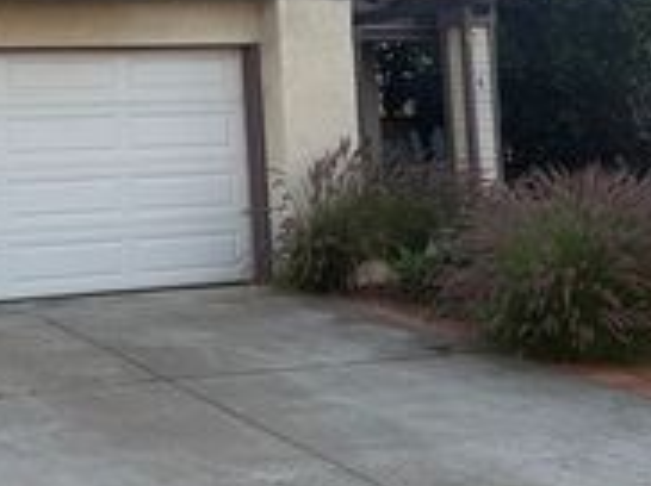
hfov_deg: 27.8
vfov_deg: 21.7
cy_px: 45
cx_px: 14
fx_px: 1240
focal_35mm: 66
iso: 100
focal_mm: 6.76
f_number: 1.78
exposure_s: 1/632
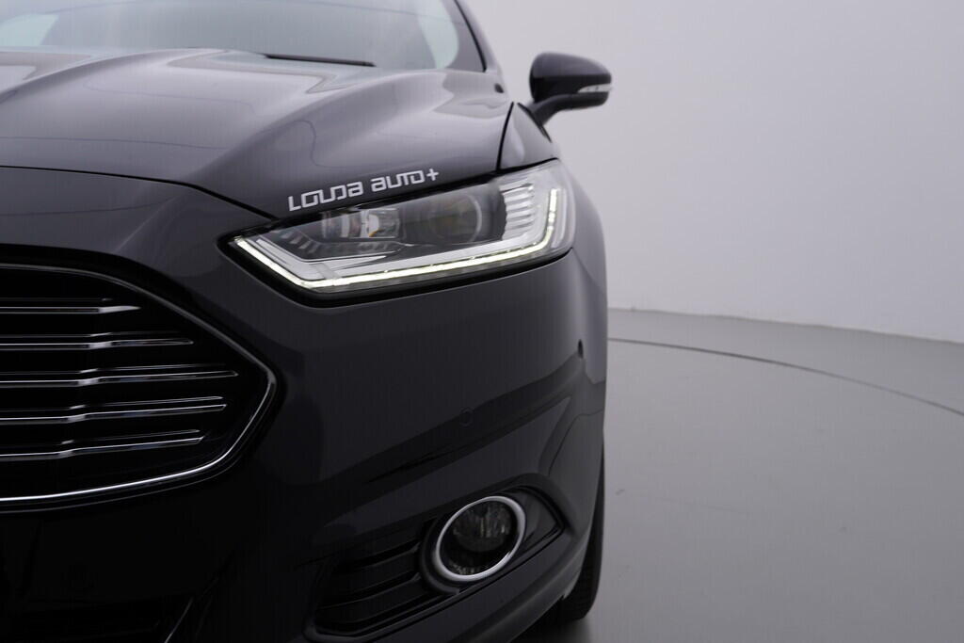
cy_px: 322
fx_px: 964
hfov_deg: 53.1
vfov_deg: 36.9
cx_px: 482
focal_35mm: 36
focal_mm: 24
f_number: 4.5
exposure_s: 1/100
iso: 125
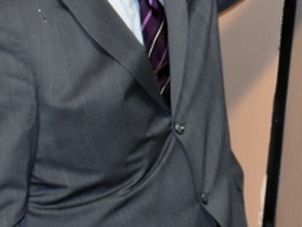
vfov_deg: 5.5
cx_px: 405
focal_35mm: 268
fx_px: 2339
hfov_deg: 7.3
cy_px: -111
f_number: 4.2
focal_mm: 38
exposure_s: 1/60
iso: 1800
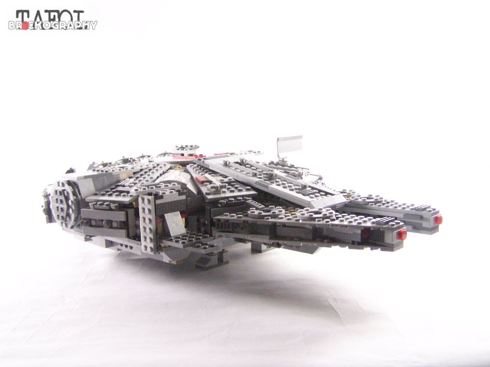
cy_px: 184
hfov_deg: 49.0
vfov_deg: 37.7
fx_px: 538
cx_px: 245
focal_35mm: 38
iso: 400
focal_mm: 6.3
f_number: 3.2
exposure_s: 1/45
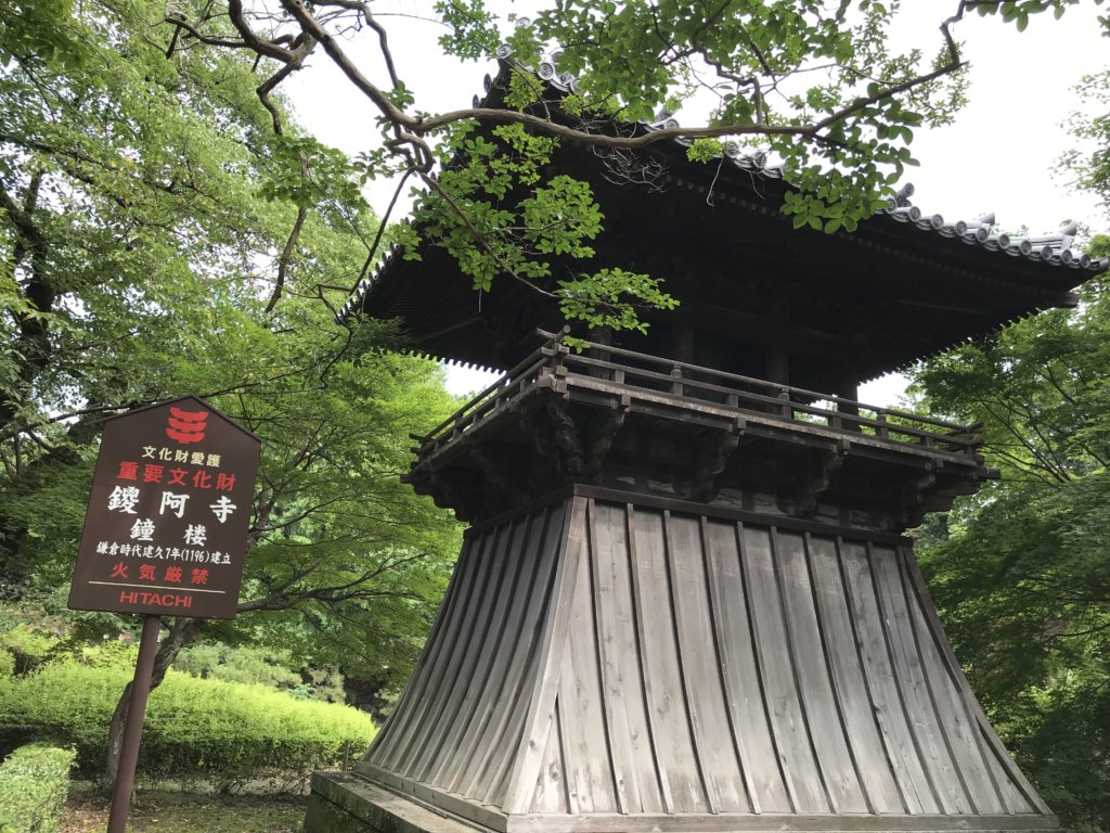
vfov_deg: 49.7
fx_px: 898
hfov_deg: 63.4
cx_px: 555
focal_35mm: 28
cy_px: 416
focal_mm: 3.99
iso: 20
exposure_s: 1/394
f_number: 1.8
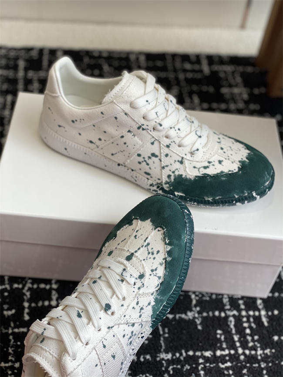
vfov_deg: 36.8
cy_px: 188
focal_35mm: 52
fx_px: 567
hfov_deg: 28.0
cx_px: 142
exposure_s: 1/155
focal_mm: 6
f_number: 2
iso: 20
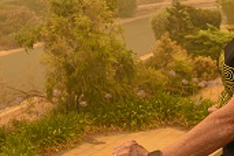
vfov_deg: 16.1
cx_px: 99
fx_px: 546
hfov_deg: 24.2
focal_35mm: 84
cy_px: 15
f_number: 9
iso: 125
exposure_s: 1/80
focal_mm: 24
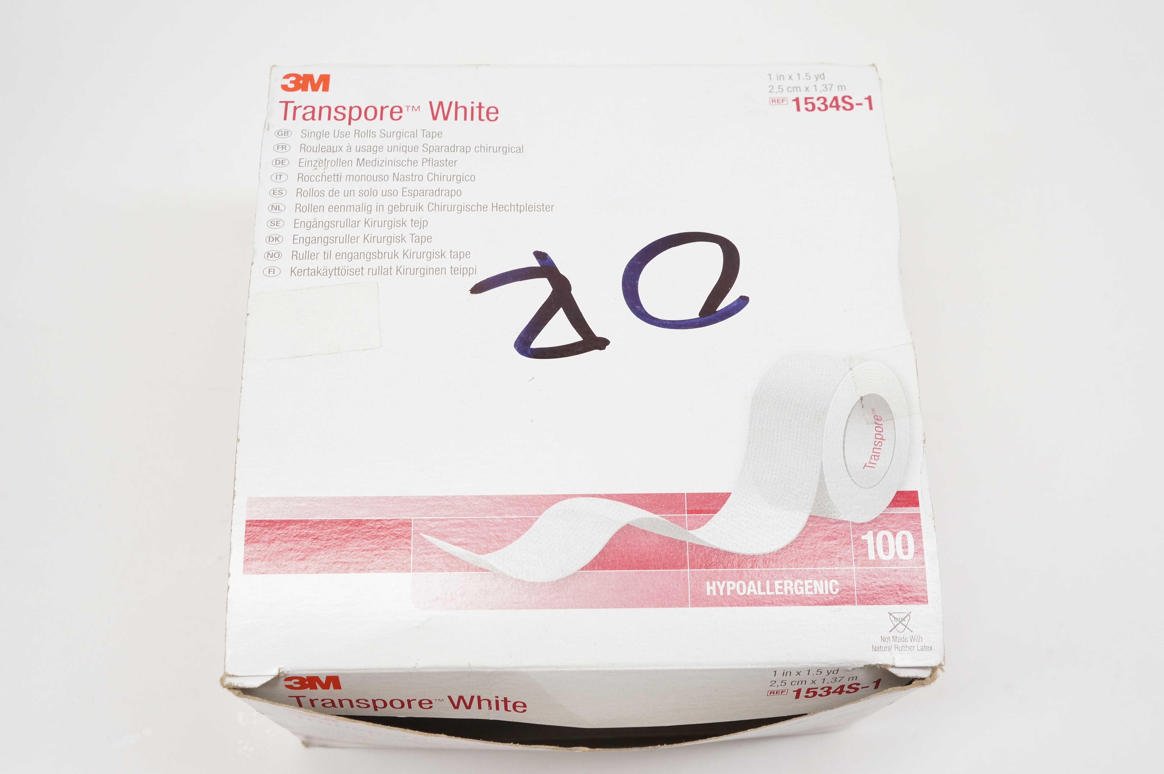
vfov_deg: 32.9
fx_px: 1308
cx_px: 582
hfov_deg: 48.0
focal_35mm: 40
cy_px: 387
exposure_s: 1/100
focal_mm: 27
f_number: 7.1
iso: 800
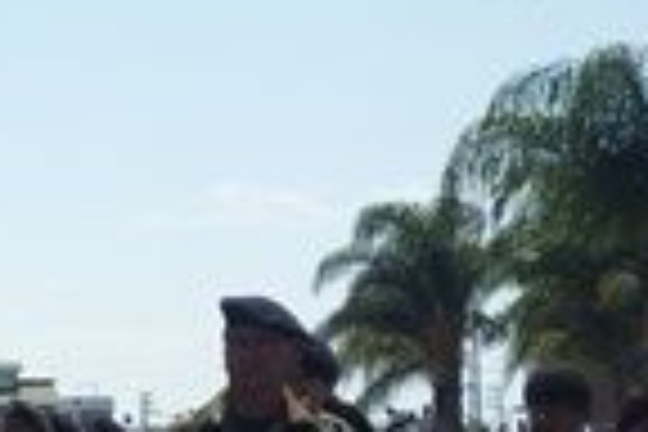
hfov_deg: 14.4
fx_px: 2394
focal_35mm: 133
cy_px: 490
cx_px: -315
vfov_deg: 10.2
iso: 100
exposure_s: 1/125
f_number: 11
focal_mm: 7.3
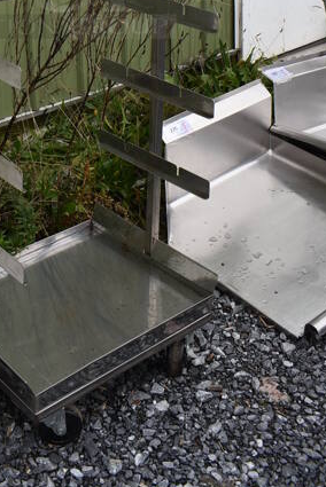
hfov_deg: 23.0
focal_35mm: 58
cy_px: -21
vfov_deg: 31.4
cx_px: 49
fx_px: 786
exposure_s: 1/250
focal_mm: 18
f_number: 7.1
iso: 200
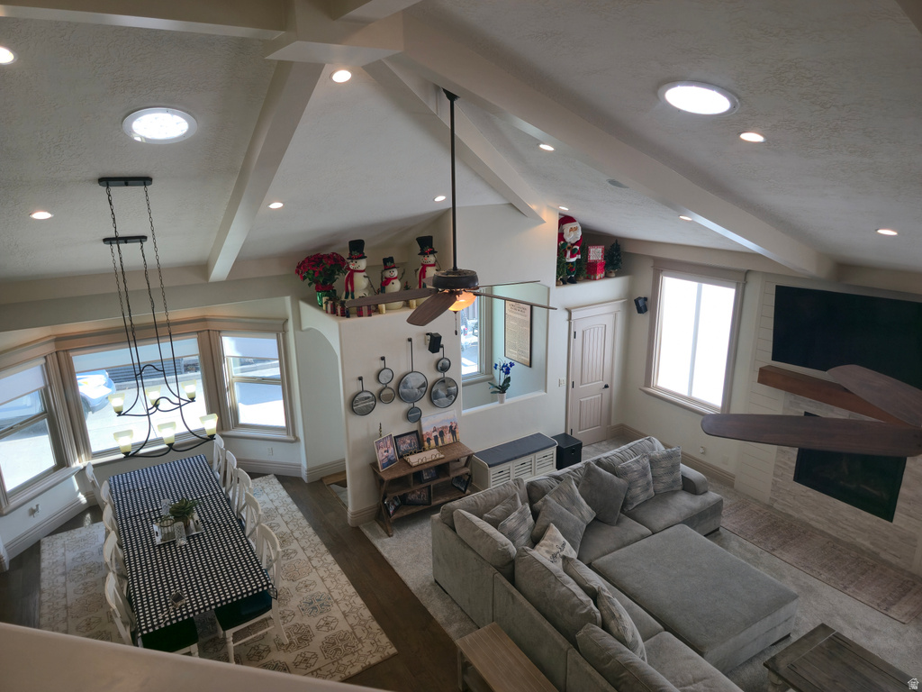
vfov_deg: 58.9
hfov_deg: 73.9
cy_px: 346
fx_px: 613
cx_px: 461
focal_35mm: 23
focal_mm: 6.3
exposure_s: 1/120
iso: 20
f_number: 1.7
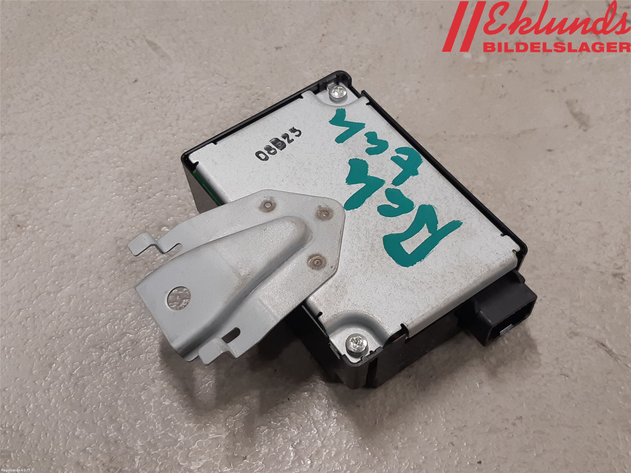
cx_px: 316
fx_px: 474
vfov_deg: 53.1
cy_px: 236
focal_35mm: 26
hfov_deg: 67.3
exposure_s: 1/50
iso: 100
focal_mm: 3.93
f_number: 1.7
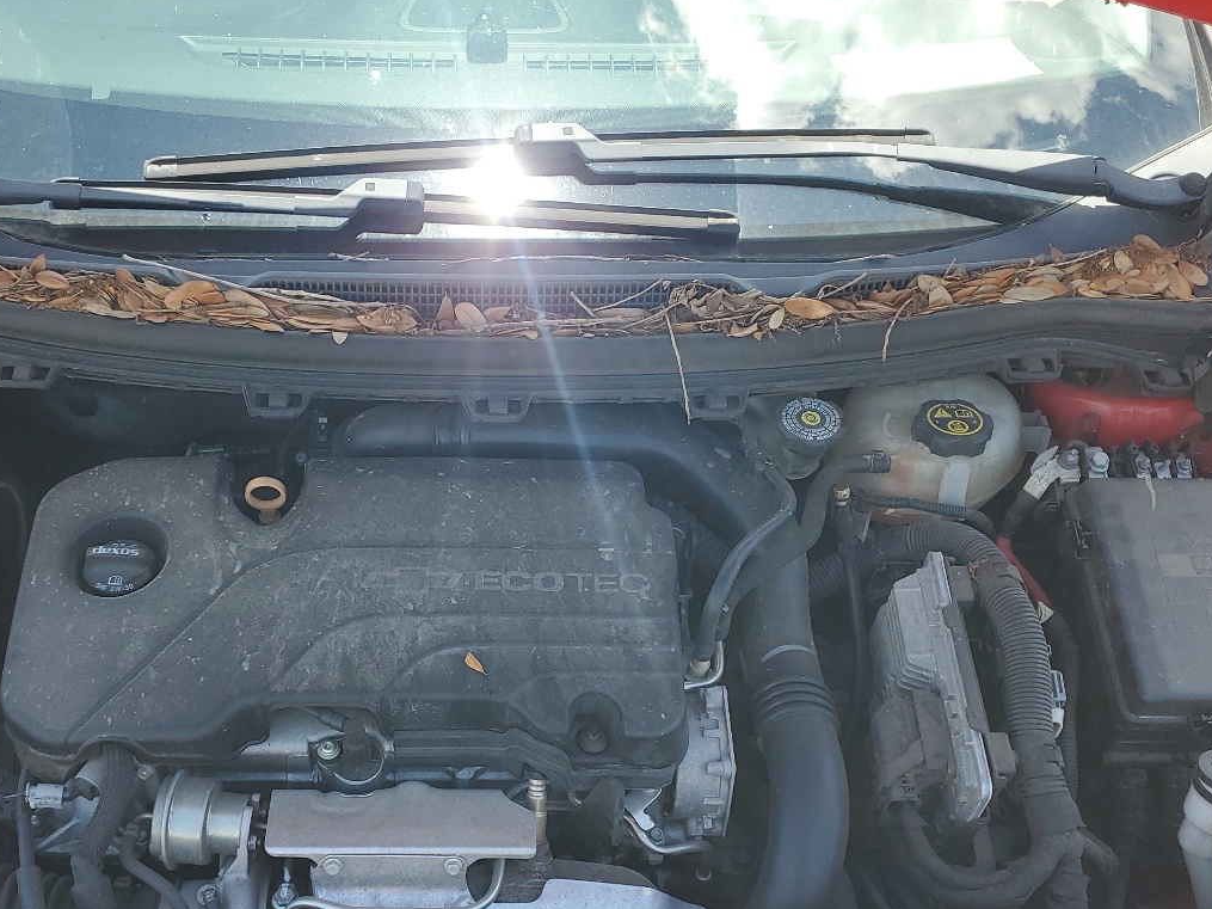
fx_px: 1435
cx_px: 480
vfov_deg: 34.9
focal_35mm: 41
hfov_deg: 45.5
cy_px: 578
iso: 50
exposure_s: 1/714
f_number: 1.5
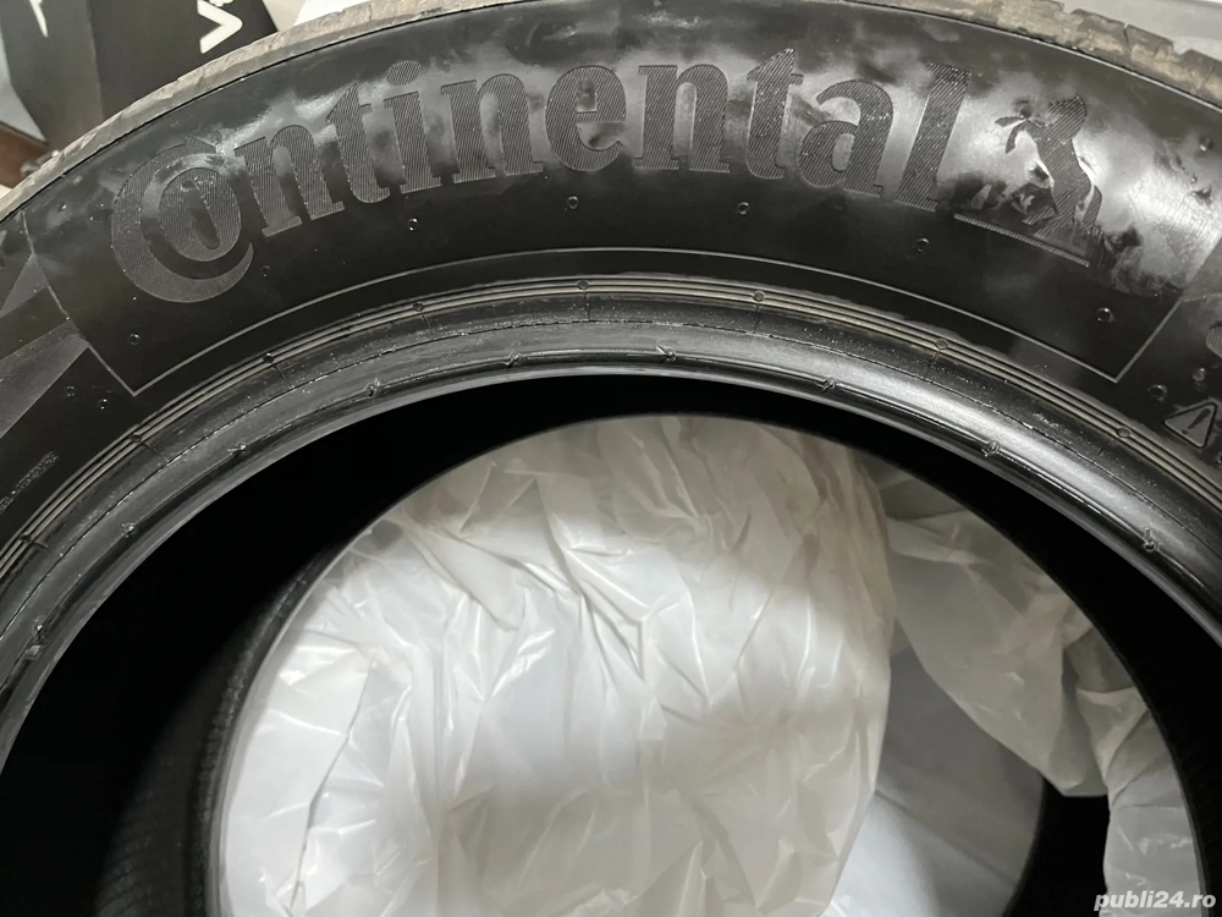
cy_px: 458
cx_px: 611
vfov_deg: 53.1
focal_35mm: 26
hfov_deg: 67.3
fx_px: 918
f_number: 1.6
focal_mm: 5.1
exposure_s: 1/46
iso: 500
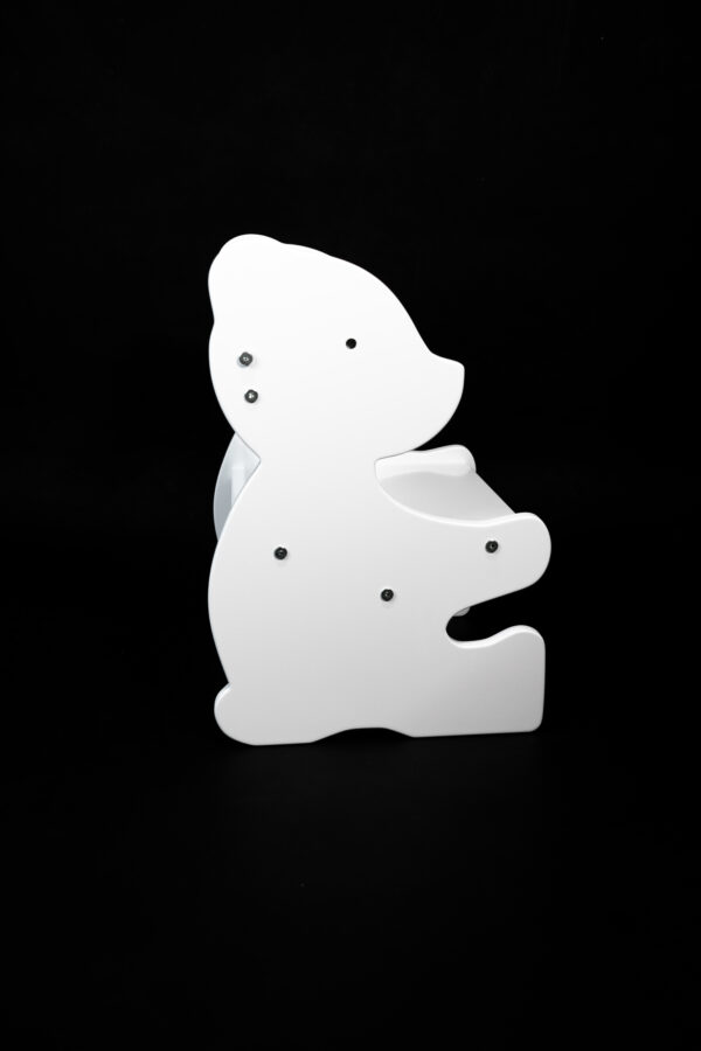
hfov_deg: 37.9
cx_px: 350
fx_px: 1022
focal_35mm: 35
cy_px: 526
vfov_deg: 54.4
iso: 320
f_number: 5.6
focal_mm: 35
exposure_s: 1/100
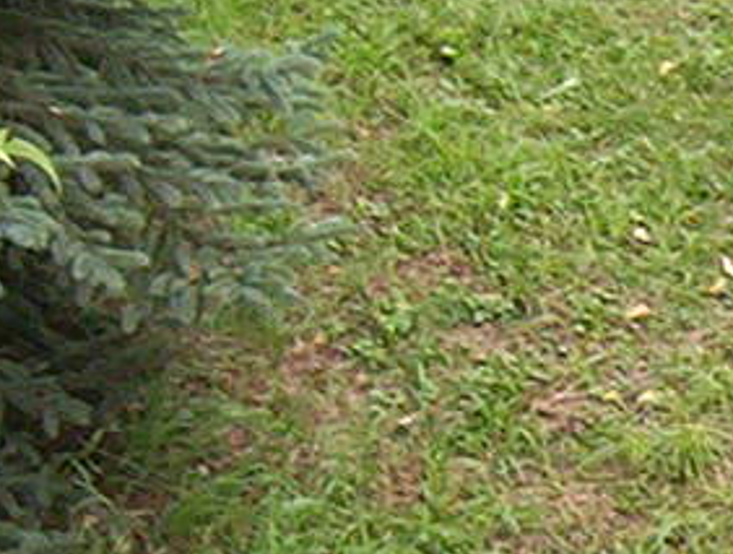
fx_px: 3482
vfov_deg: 9.0
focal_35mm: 164
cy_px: 577
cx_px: 1229
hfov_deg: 11.3
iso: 140
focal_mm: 5.26
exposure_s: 1/74.7
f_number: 3.84
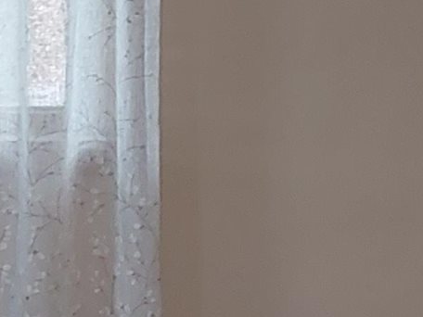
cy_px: -89
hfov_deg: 10.7
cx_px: -37
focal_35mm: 182
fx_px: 2224
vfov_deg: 8.1
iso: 320
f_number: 1.8
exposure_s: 1/20
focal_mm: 4
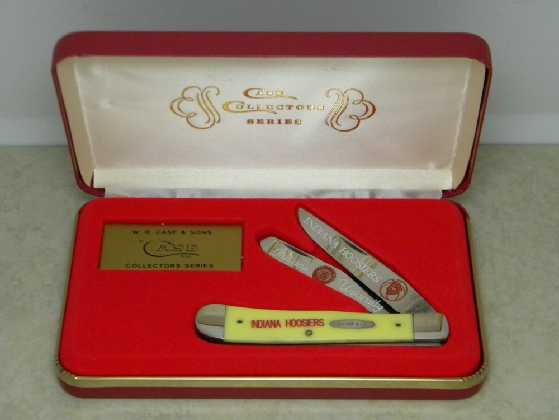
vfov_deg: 17.8
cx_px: 280
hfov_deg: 23.6
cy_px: 210
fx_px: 1340
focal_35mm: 83
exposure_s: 1/25.5
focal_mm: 15.1
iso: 400
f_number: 4.5
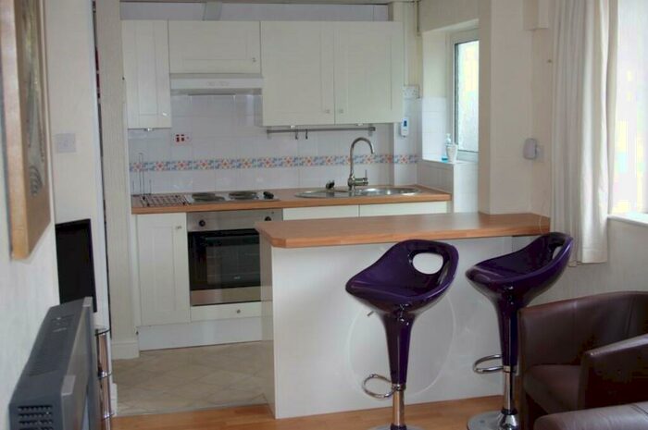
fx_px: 827
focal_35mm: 46
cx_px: 324
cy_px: 215
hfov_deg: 42.8
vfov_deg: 29.2
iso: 200
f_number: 4
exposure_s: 1/60
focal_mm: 30.63
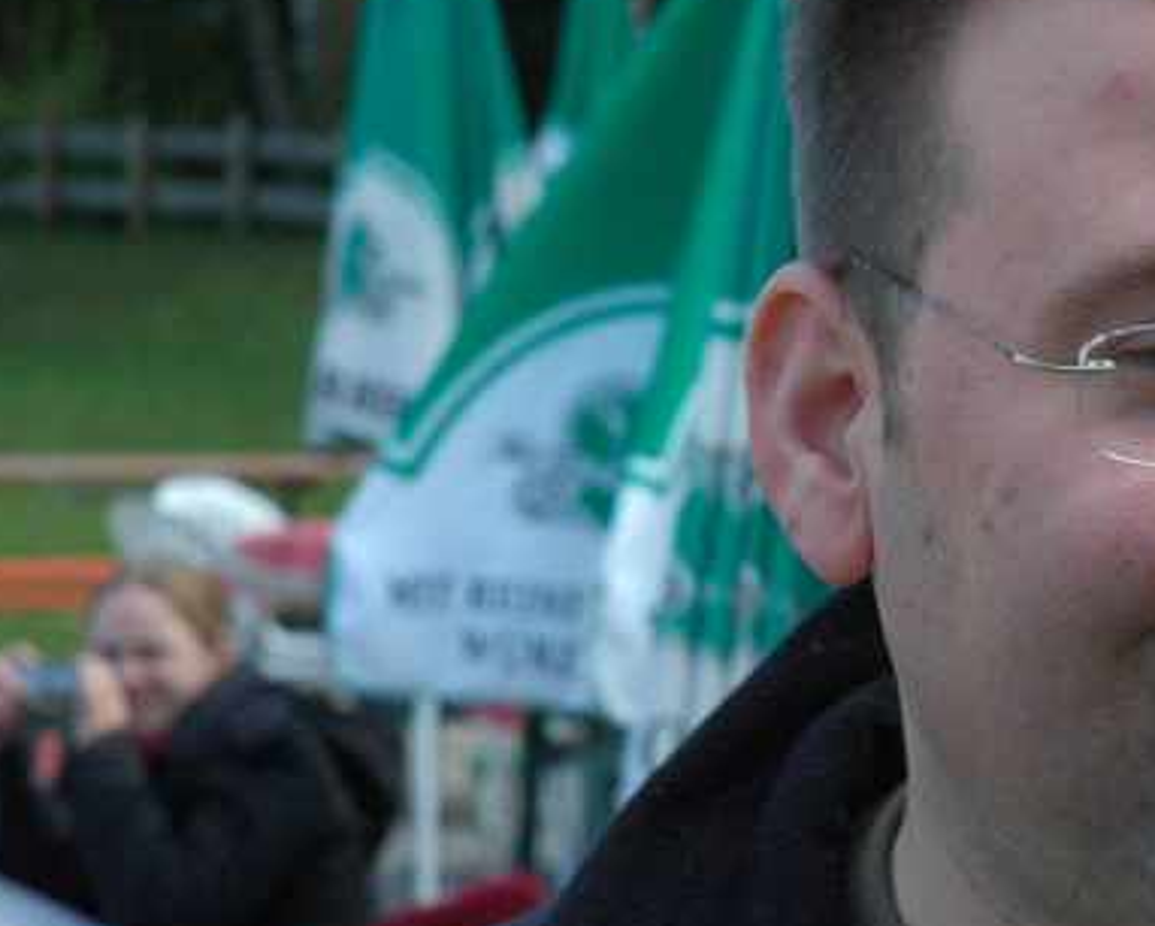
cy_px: 469
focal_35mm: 206
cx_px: 1188
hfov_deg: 9.3
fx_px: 7045
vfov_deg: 7.5
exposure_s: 1/250
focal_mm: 70
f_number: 10
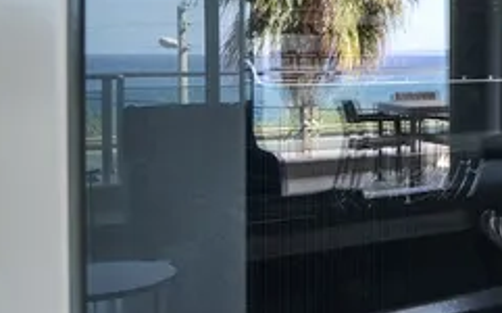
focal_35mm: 54
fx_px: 738
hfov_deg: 26.5
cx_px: 762
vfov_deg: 23.5
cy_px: 56
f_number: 5.6
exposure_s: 1/60
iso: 200
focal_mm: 10
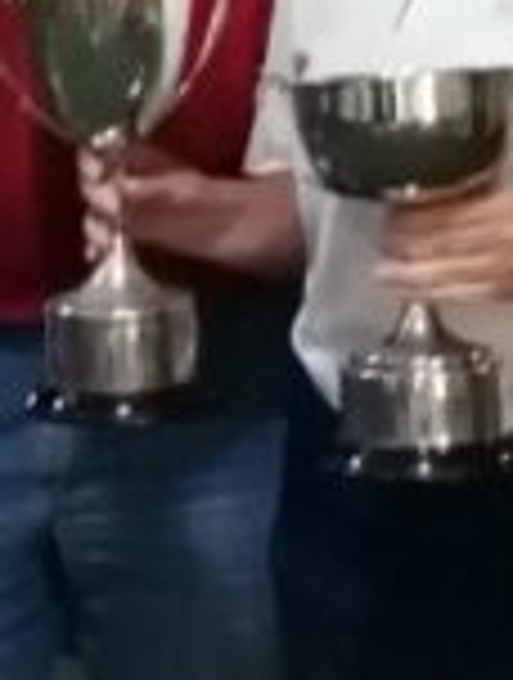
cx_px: 97
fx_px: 2499
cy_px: 176
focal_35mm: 127
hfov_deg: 11.7
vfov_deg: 15.4
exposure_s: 3
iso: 400
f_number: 1.8
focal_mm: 3.46
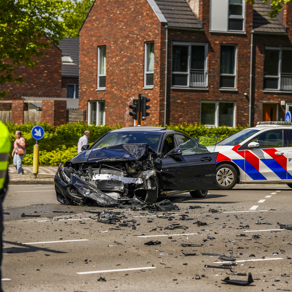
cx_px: 162
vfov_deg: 12.8
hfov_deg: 12.8
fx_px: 1298
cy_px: 146
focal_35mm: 136
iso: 320
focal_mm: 106
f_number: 3.5
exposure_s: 1/8000
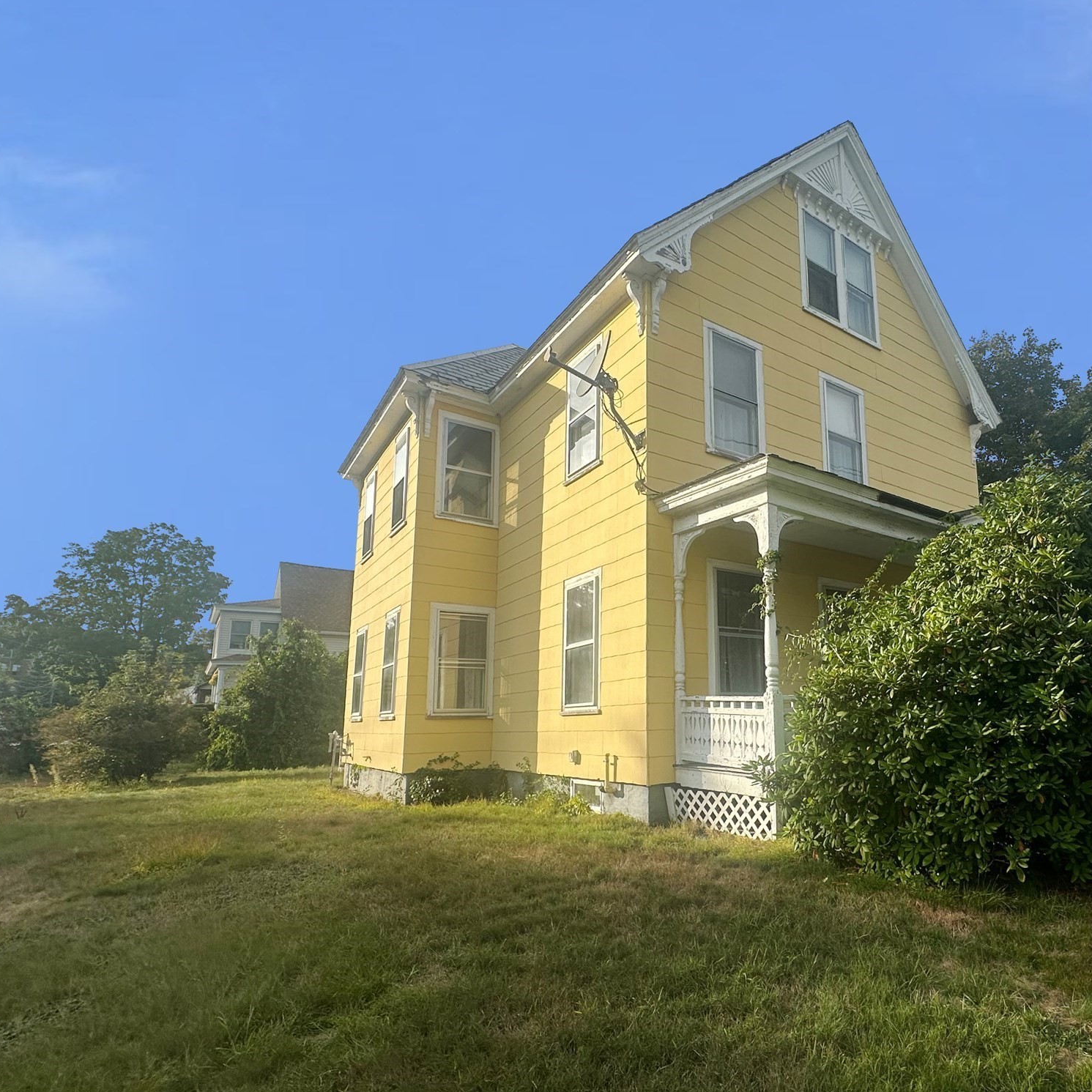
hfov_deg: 81.1
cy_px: 557
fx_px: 607
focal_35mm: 17
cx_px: 729
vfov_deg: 84.0
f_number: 2.2
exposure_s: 1/1800
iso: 40
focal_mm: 2.22
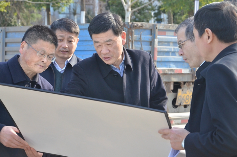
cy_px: 78
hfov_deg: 20.6
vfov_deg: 13.8
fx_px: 651
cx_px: 118
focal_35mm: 99
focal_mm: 66
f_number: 7.1
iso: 1600
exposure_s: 1/800
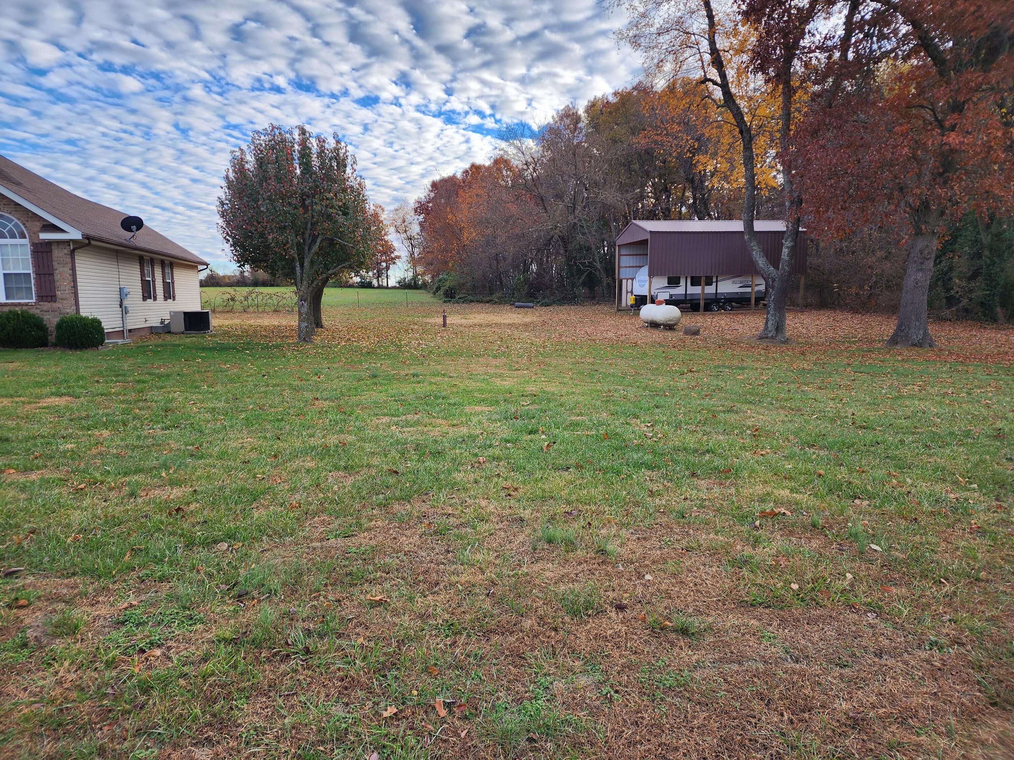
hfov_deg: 73.9
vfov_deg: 58.9
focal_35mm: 23
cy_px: 380
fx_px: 674
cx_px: 507
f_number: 1.8
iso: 12
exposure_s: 1/226
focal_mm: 6.4
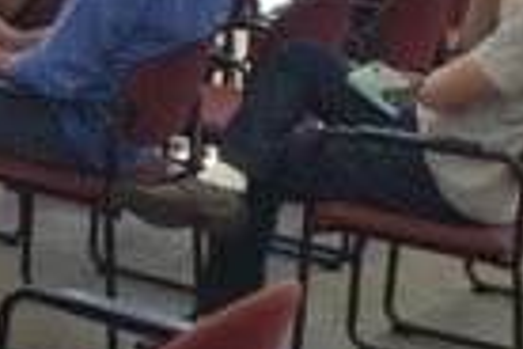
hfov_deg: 11.2
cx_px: -451
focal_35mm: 169
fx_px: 2455
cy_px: -230
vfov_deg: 7.9
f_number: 5
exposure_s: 1/100
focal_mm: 24
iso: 400
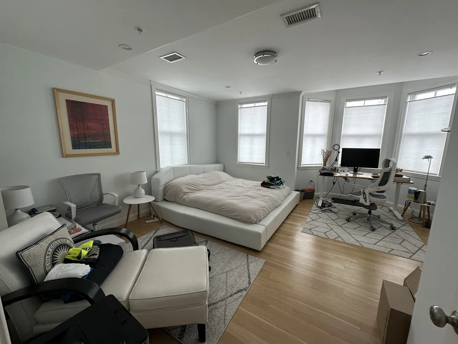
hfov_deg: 102.1
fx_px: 185
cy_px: 172
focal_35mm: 14
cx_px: 229
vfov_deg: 85.7
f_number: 2.2
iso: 80
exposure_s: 1/120
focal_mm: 2.22
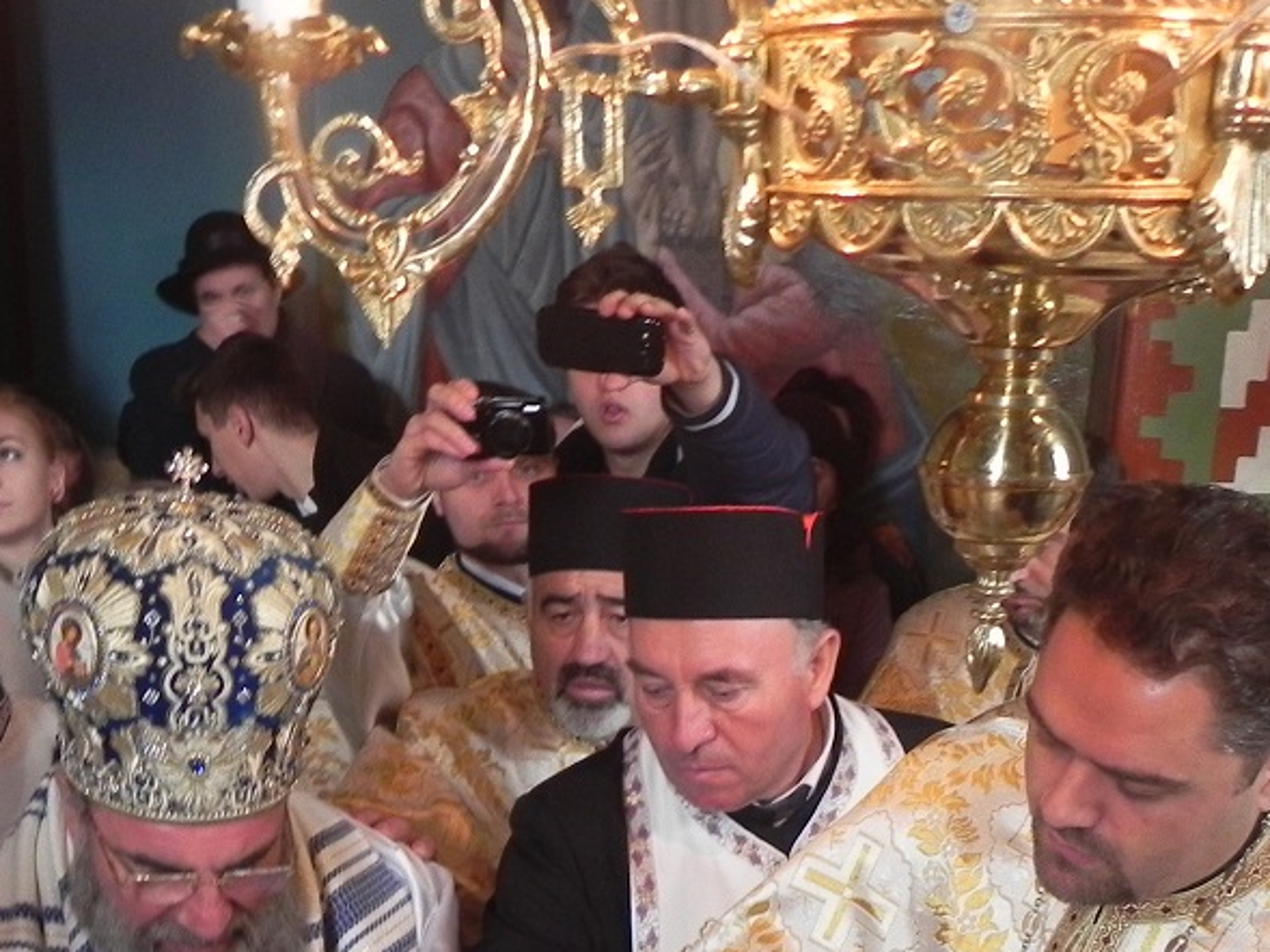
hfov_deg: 36.2
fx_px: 1945
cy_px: 926
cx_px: 602
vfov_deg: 26.3
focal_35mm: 53
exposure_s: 1/30
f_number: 2.8
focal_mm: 4.6
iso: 269
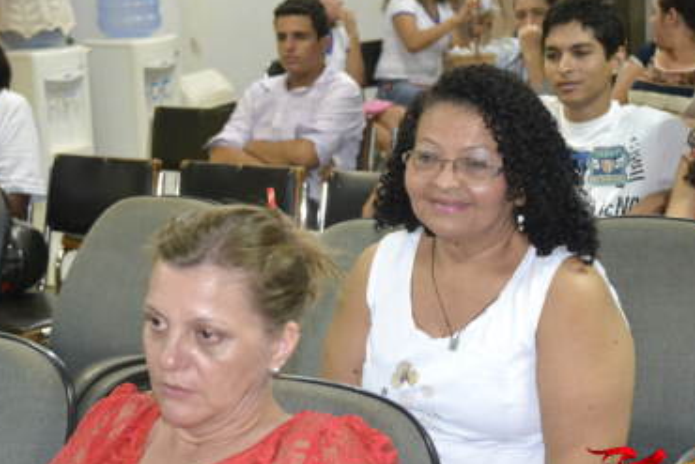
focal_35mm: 81
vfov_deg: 16.9
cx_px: 381
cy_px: 260
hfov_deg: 25.0
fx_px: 1564
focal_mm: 40
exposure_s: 1/60
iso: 2500
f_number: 4.5
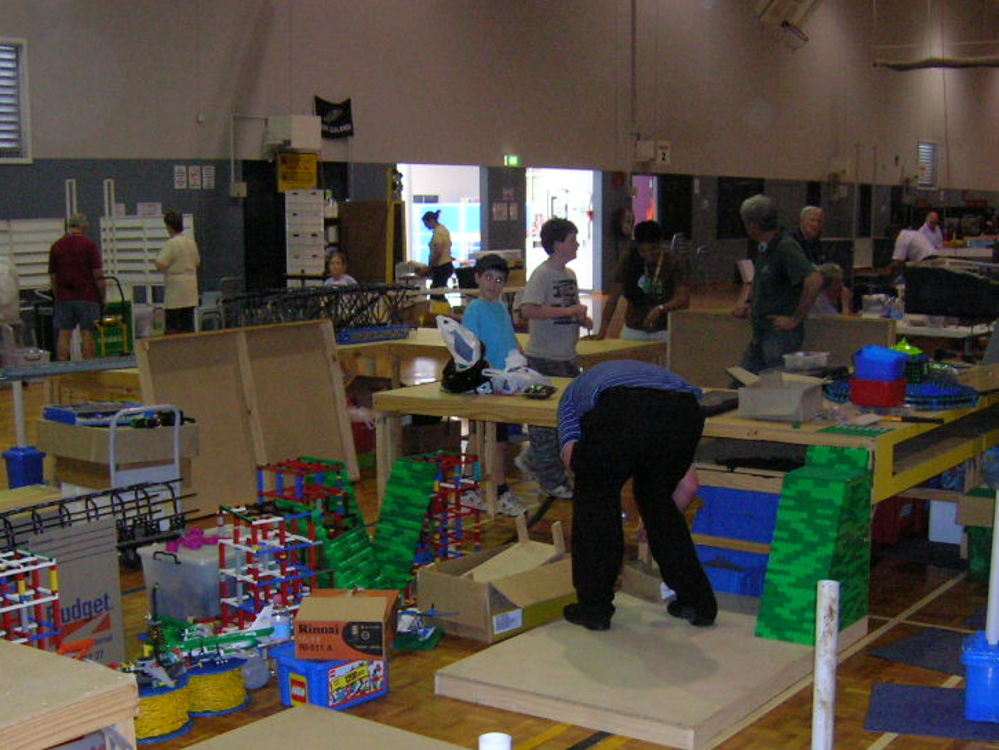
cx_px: 481
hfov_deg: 39.6
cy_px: 494
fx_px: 1385
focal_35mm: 48
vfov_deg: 30.1
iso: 200
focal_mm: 5.7
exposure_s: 1/60.1
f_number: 2.9
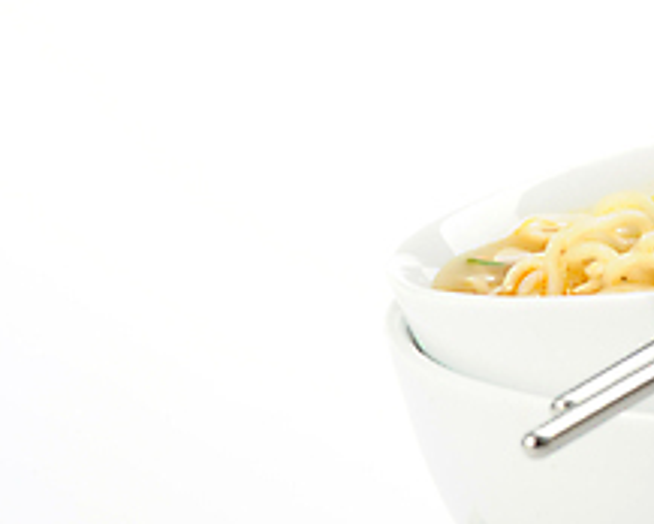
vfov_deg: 5.7
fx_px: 5289
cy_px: 313
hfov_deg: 7.0
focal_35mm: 273
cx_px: 832
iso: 200
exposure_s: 1/160
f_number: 10
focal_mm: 105
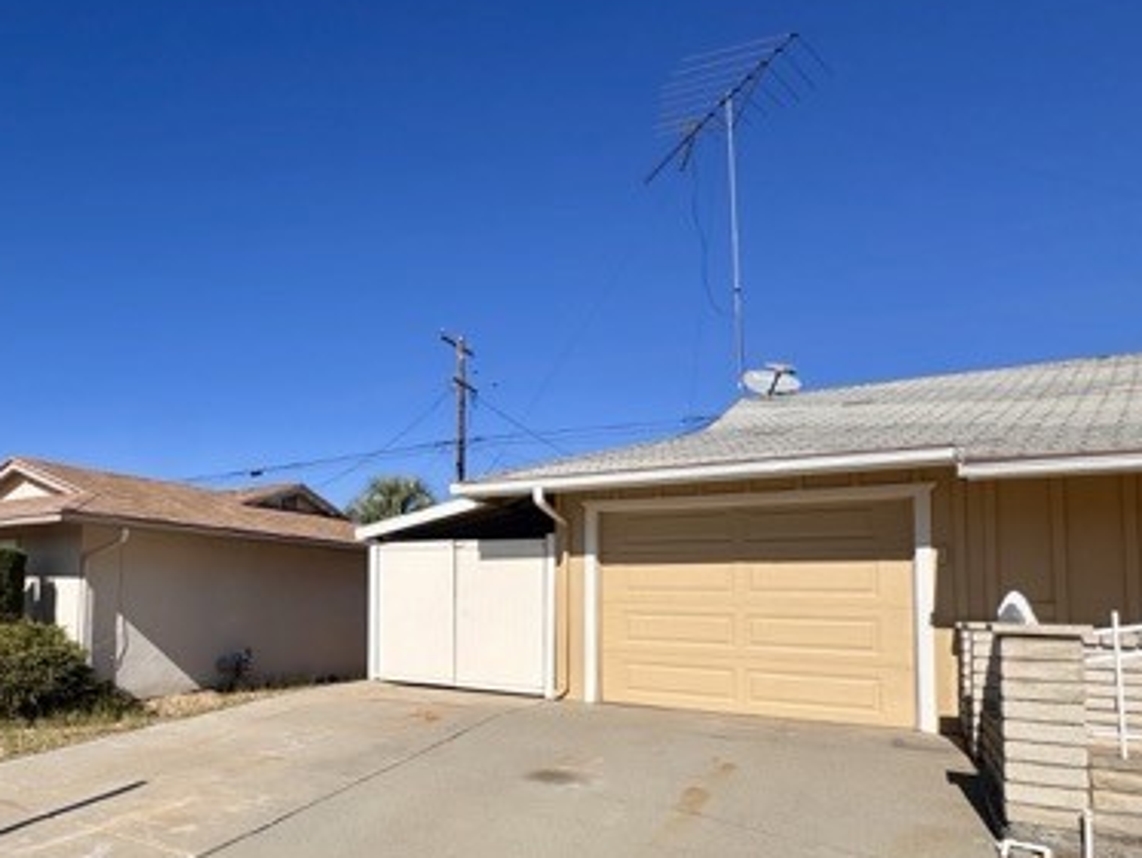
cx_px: 260
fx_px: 792
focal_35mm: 24
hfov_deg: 66.3
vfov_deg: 56.0
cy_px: 549
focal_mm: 2.22
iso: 40
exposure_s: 1/3906
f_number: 2.2
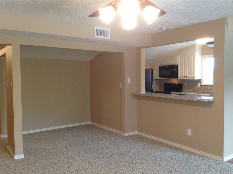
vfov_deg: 42.9
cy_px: 87
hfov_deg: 55.4
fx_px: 222
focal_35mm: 33
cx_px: 116
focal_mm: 4.13
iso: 125
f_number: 2.4
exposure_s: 1/20
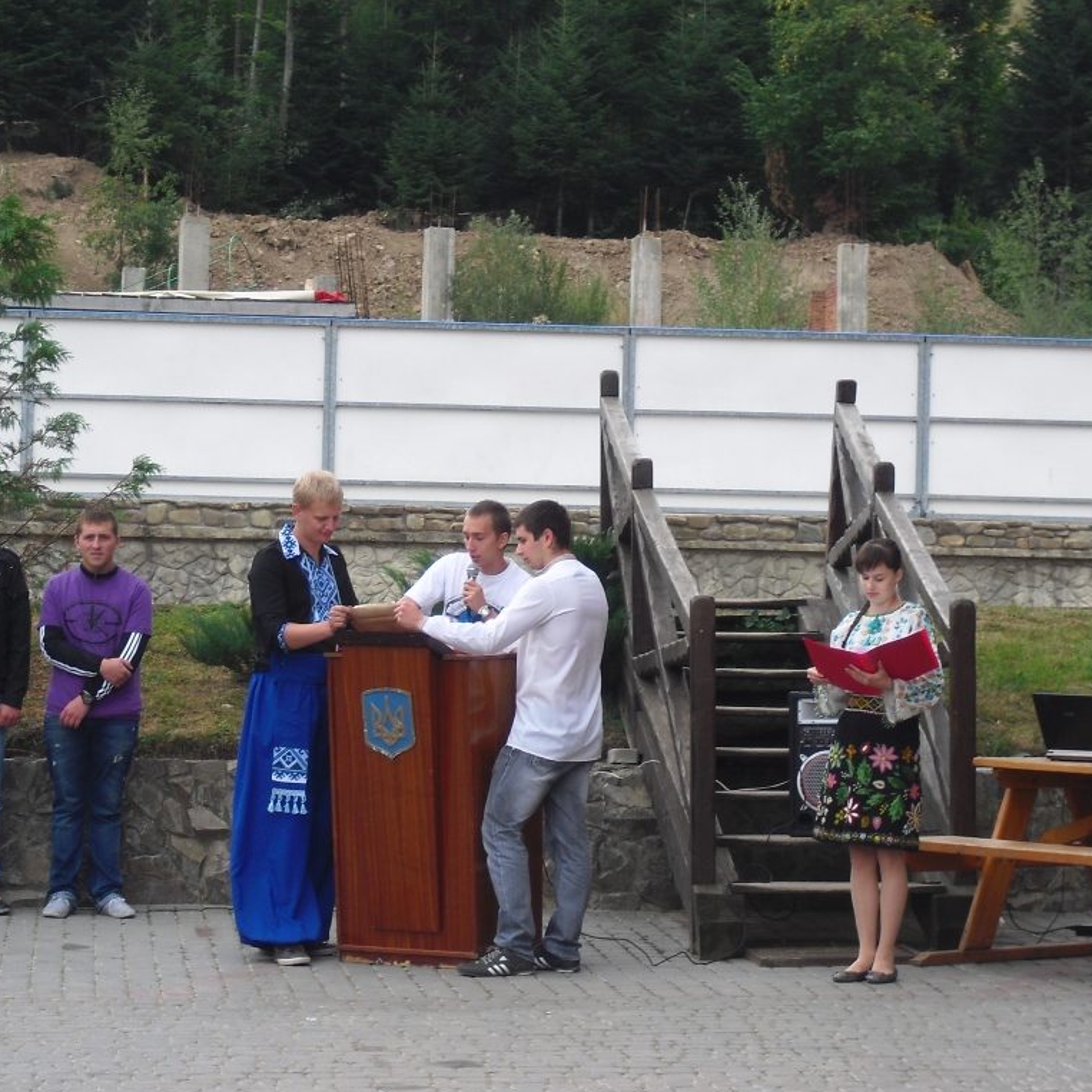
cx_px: 484
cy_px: 548
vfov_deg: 13.7
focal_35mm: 127
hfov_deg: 13.7
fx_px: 4533
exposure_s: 1/100
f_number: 5.6
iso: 100
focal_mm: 18.9
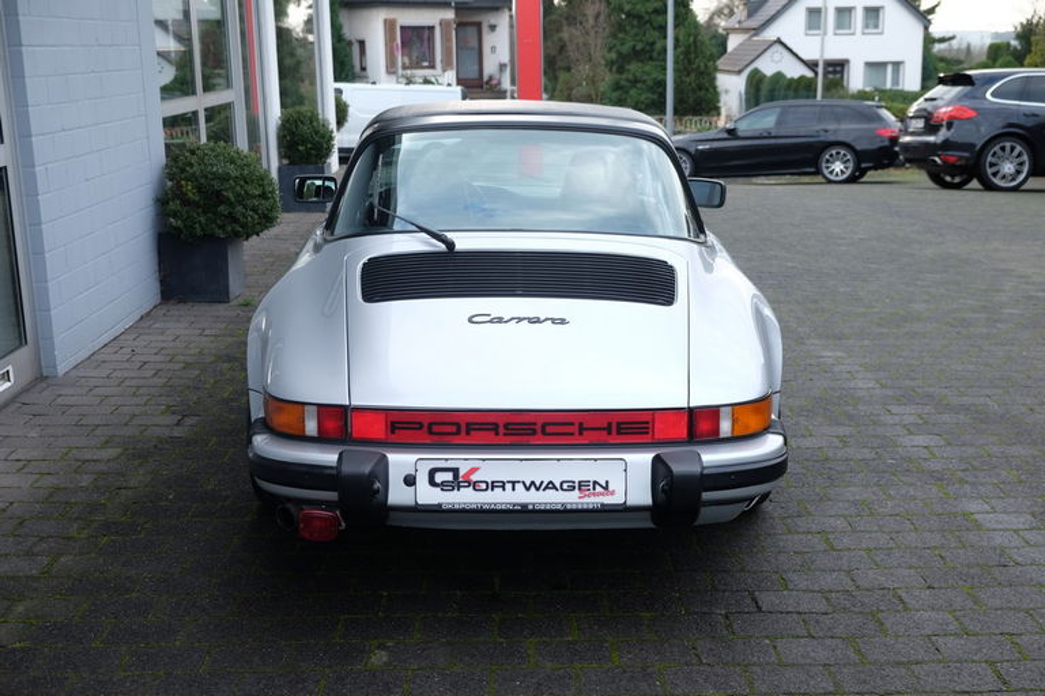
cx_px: 522
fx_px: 1248
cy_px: 348
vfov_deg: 31.2
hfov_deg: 45.4
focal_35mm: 43
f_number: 3.6
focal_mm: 28.9
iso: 200
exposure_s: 1/110
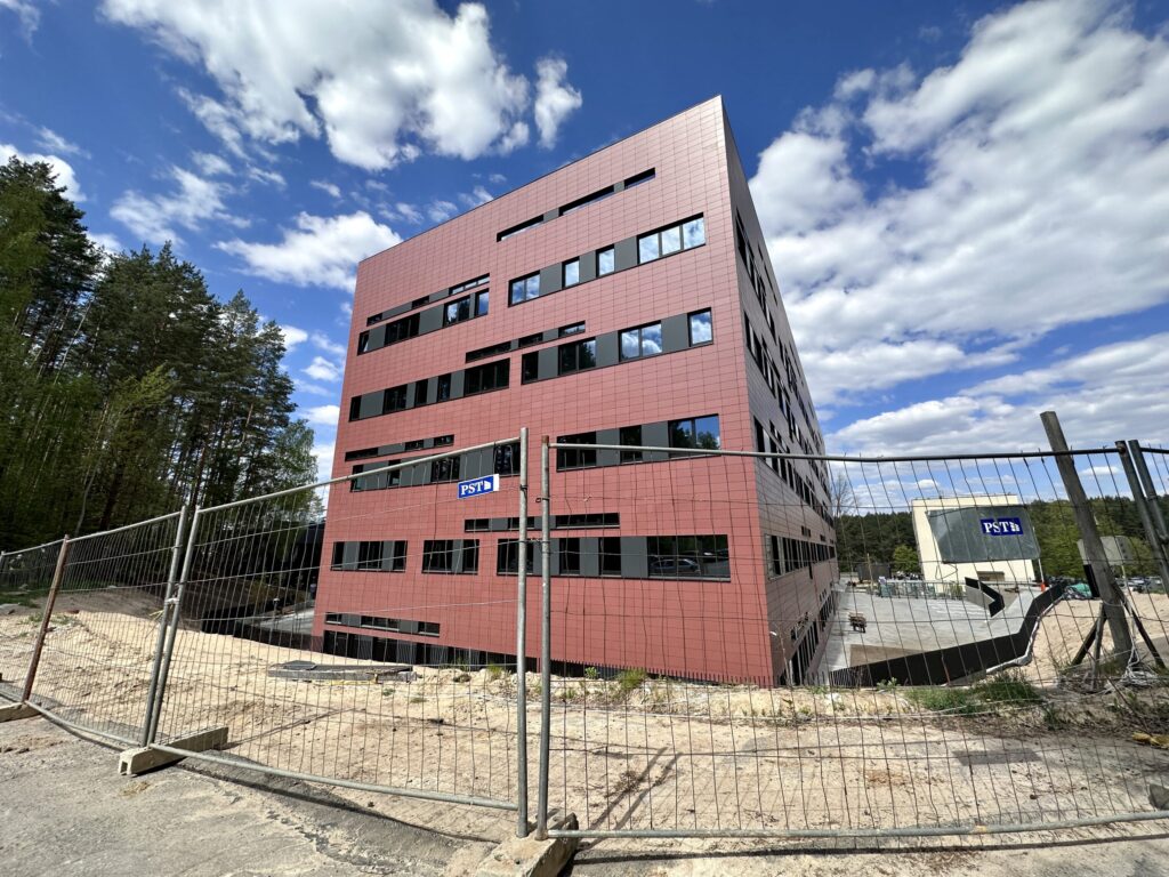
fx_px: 473
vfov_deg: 85.7
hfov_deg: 102.1
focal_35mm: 14
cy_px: 438
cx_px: 584
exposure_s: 1/1715
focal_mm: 2.22
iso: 50
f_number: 2.2
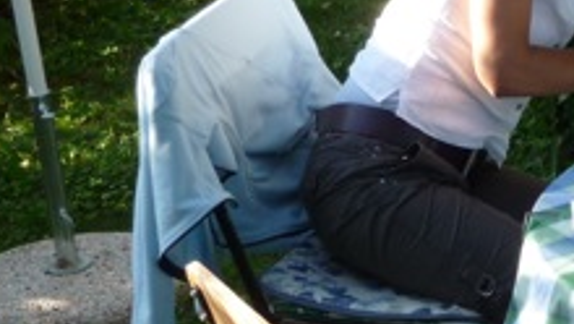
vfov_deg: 4.0
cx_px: 671
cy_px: 18
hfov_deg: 7.0
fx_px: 4629
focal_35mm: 304
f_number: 4.7
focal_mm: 16.3
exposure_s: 1/80
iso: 100
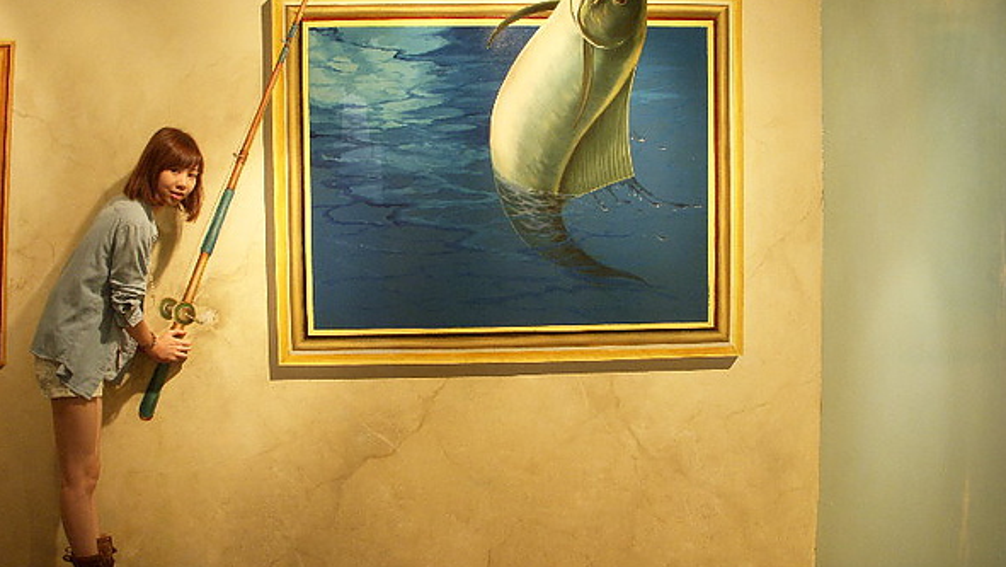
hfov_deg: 48.3
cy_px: 250
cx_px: 504
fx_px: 1121
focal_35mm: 42
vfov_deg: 28.4
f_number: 3.3
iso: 200
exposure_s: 1/13
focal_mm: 6.3
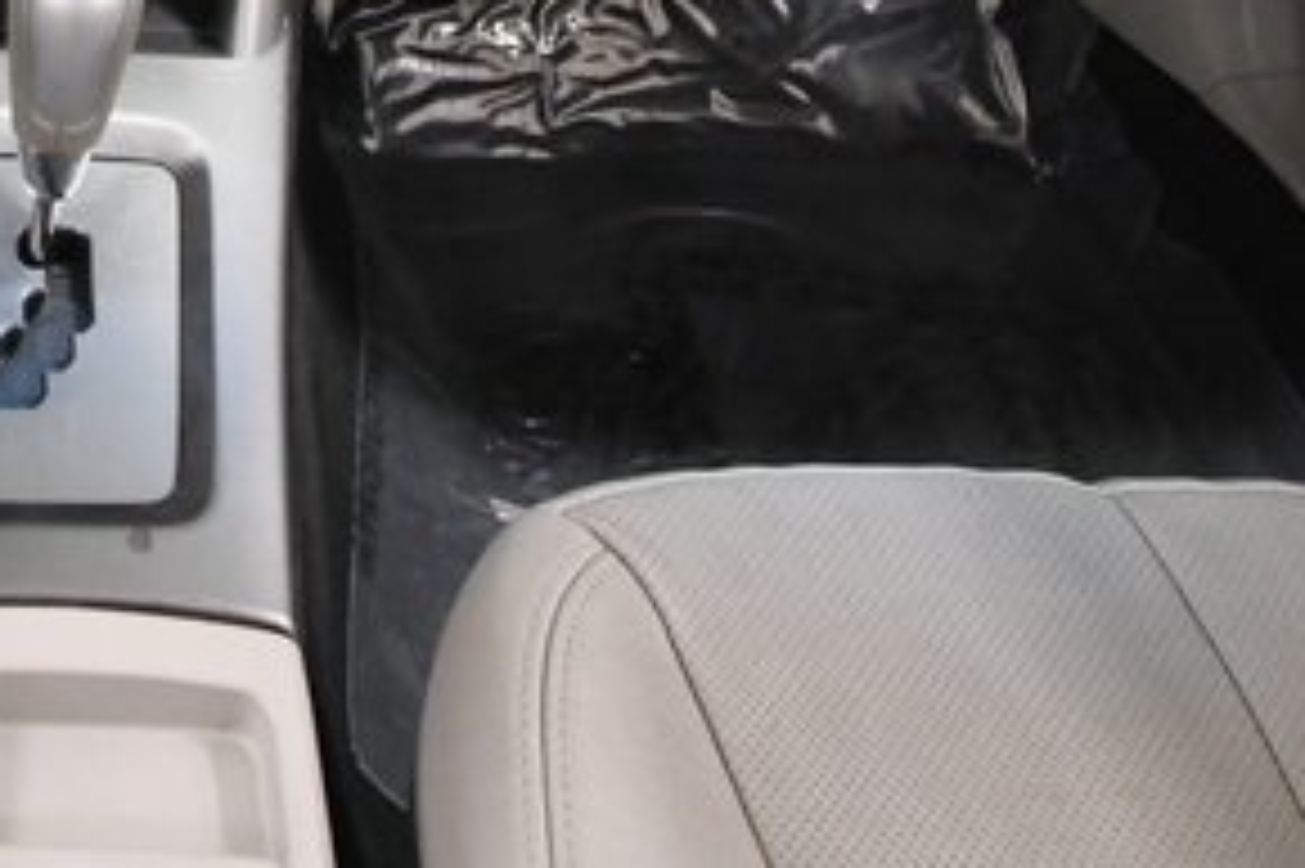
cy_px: -394
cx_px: -18
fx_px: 1920
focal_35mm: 53
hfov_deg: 34.0
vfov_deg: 21.7
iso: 3200
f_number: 4.5
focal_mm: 10
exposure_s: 1/125
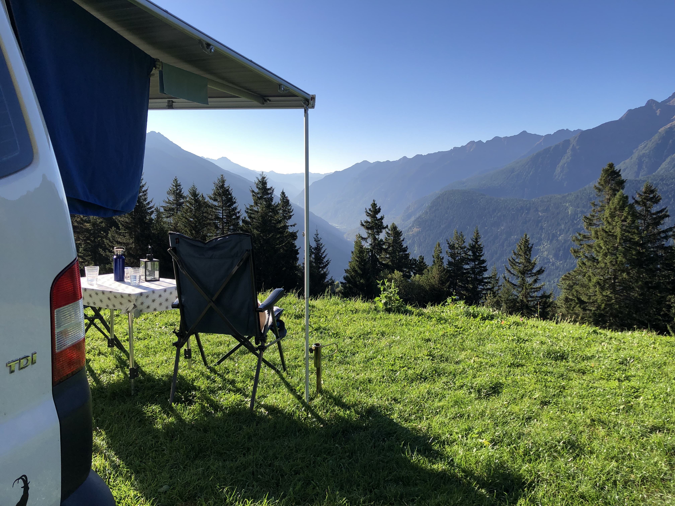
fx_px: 546
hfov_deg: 63.4
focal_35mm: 28
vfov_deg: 49.7
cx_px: 338
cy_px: 253
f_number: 1.8
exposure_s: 1/1230
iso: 20
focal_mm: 4
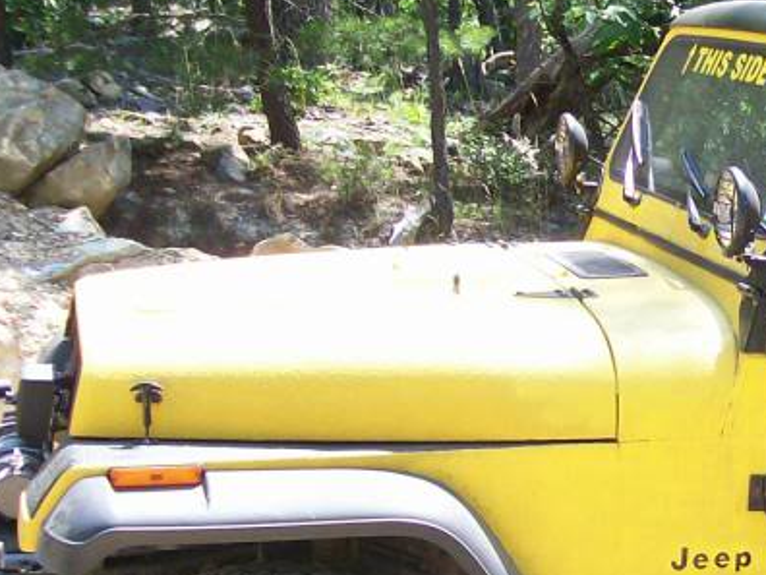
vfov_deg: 15.8
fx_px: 2058
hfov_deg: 20.4
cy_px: 434
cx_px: 764
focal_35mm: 93
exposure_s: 1/288
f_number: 2.7
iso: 80
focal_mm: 6
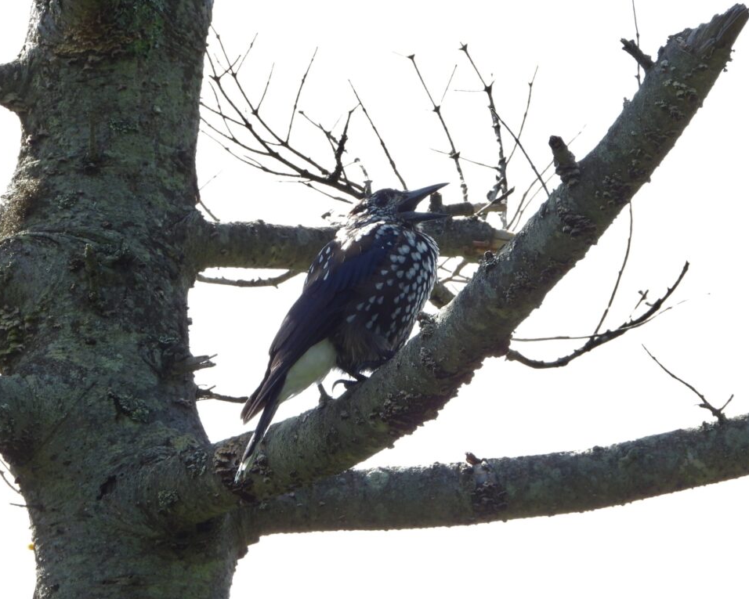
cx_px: 359
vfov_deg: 1.9
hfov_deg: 2.3
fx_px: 18534
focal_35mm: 836
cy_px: 299
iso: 400
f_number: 5.6
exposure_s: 1/500
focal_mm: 144
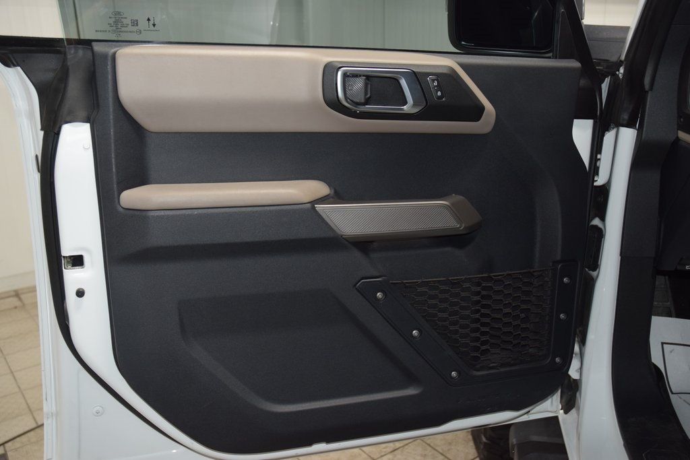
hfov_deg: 57.2
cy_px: 230
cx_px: 345
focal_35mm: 33
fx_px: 633
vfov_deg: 40.0
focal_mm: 22
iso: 800
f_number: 3.8
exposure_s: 1/60
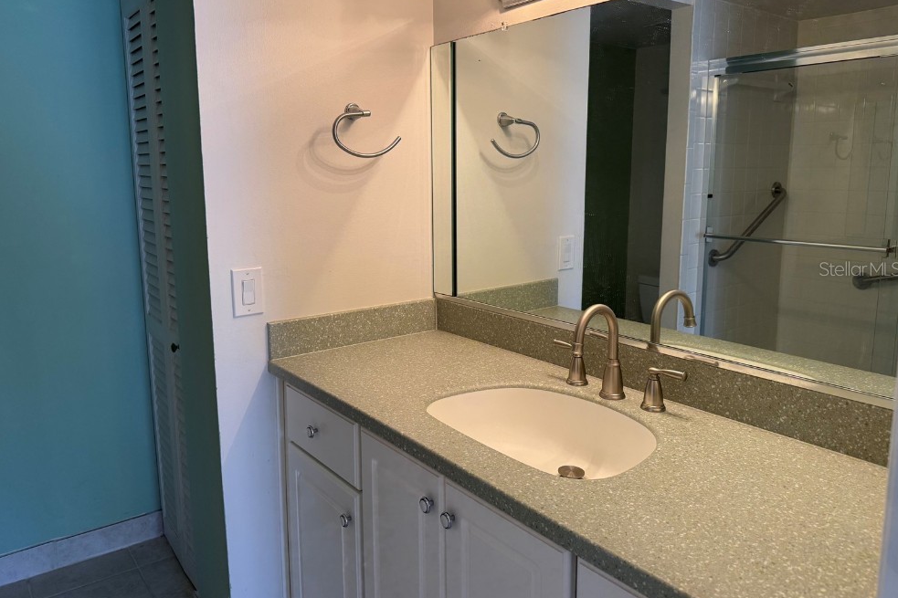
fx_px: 648
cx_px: 438
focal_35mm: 26
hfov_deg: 69.4
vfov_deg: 49.5
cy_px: 268
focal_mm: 6.76
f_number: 1.78
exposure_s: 1/120
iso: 160
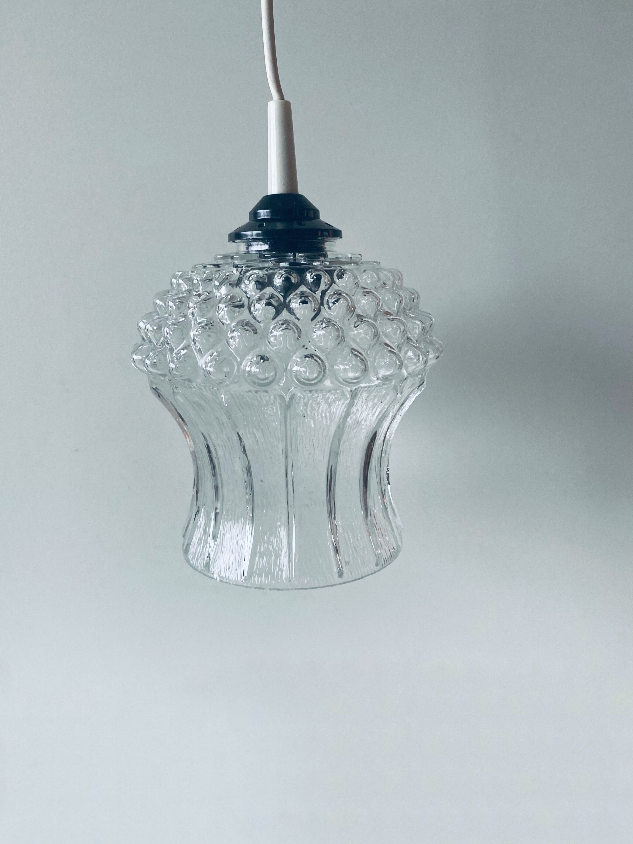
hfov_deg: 53.1
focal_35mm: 26
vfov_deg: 67.3
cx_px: 316
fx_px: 634
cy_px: 422
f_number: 1.8
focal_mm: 4.25
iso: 125
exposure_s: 1/100
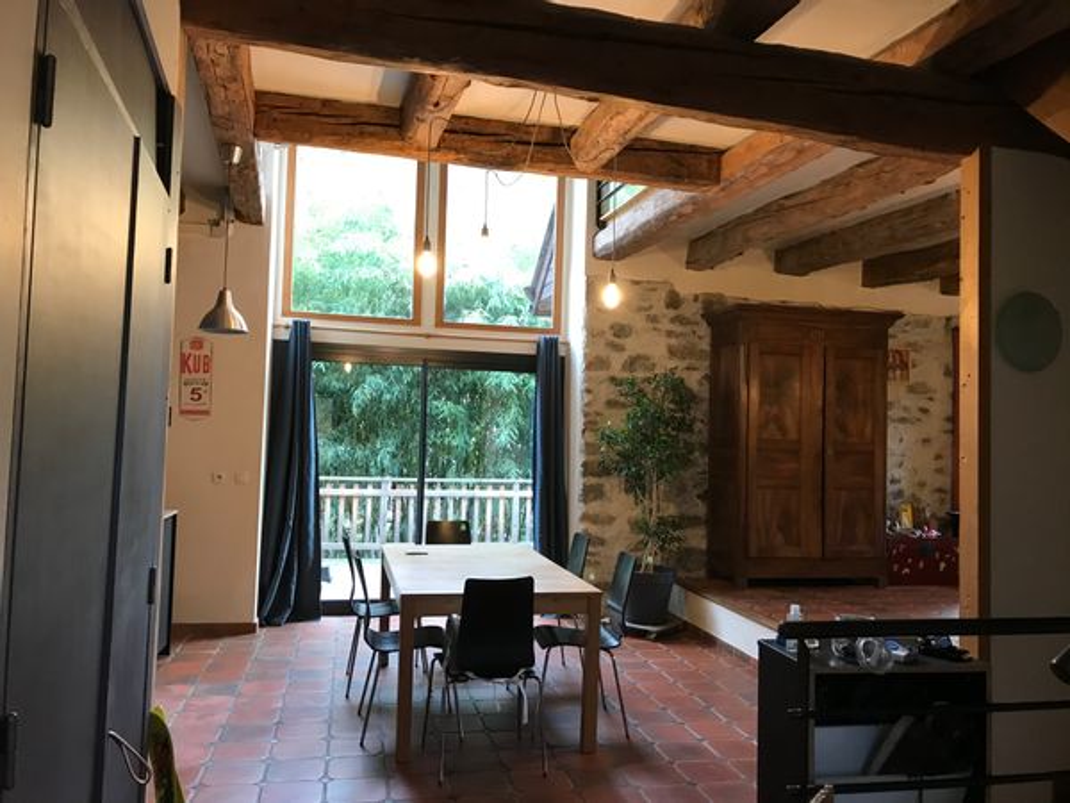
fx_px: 865
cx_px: 535
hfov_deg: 63.4
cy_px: 402
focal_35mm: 28
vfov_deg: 49.7
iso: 50
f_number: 1.8
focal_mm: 3.99
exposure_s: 1/17
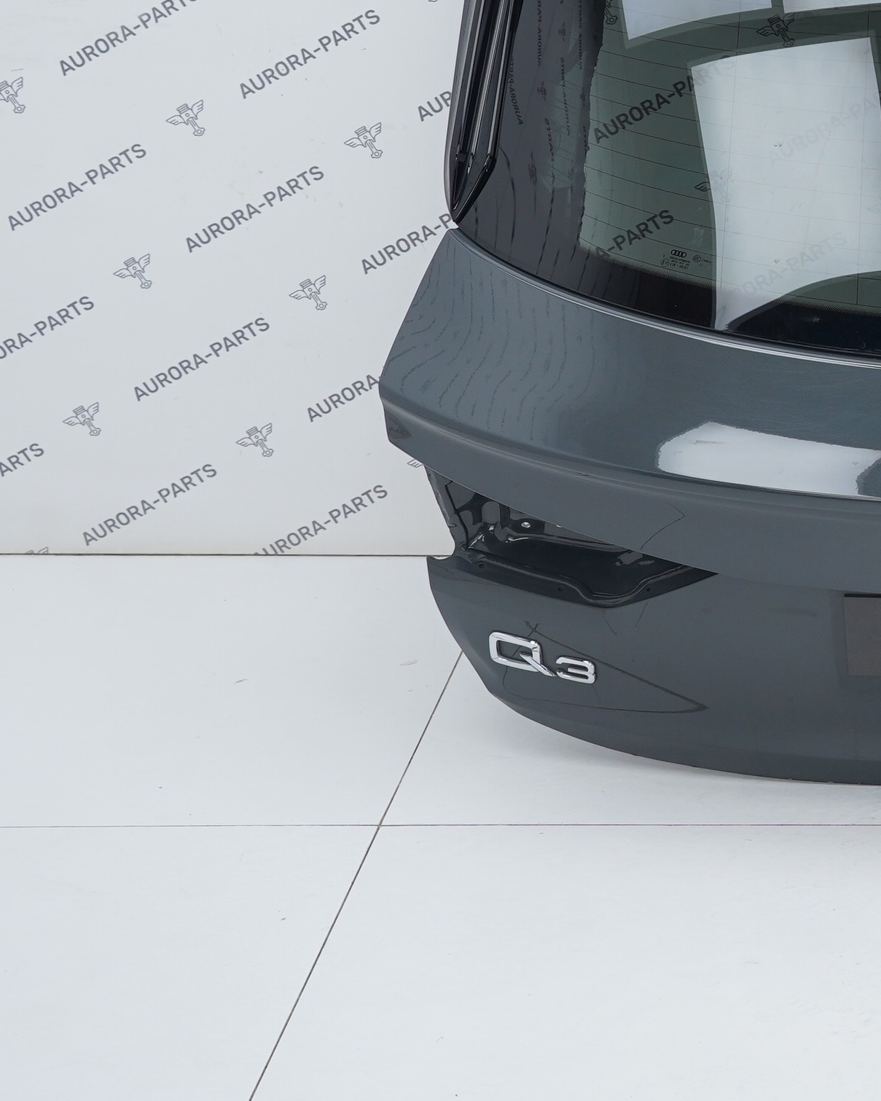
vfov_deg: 21.4
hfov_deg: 16.6
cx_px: 1121
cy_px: 185
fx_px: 2868
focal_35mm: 88
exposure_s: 1/125
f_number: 6.3
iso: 640
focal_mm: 36
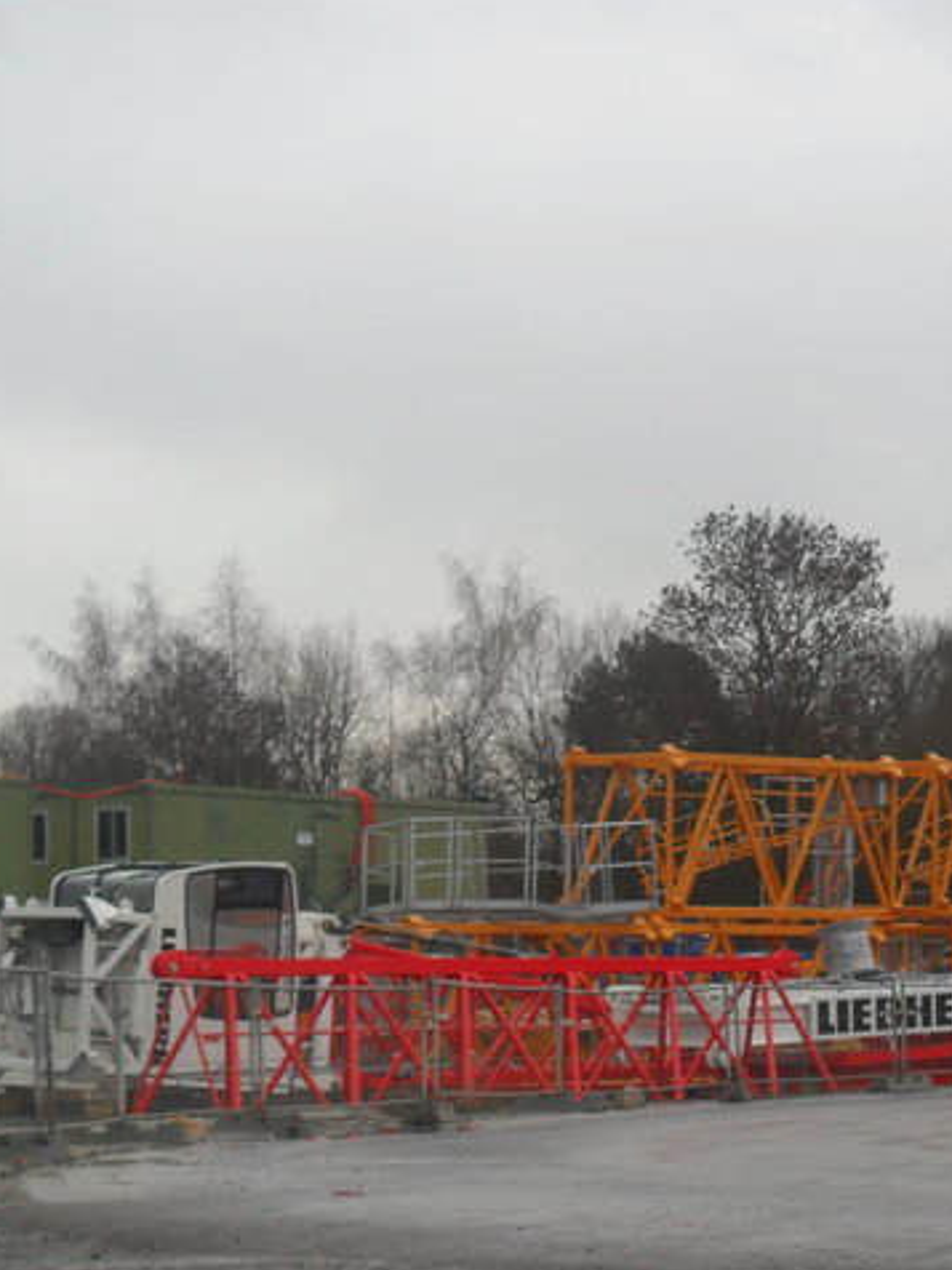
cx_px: 752
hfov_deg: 11.7
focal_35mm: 126
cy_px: 790
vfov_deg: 15.6
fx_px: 4620
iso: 80
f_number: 4.6
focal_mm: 13.5
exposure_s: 1/125
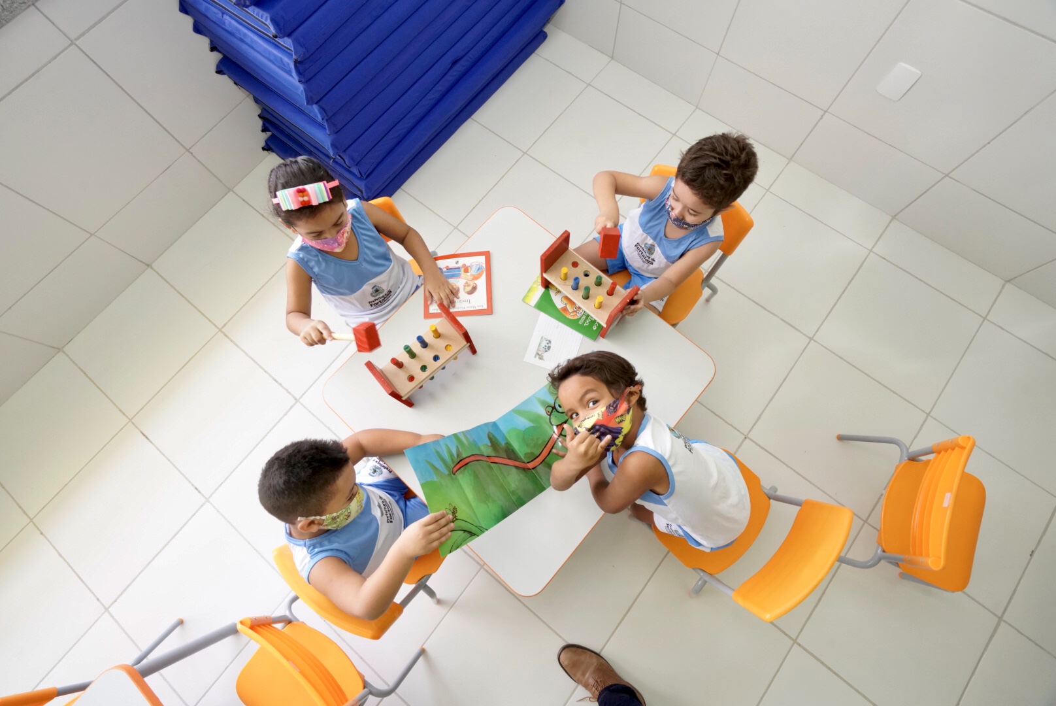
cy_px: 353
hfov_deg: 96.7
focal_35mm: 16
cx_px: 528
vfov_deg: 73.8
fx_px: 470
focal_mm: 16
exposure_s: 1/200
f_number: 8
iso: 2500
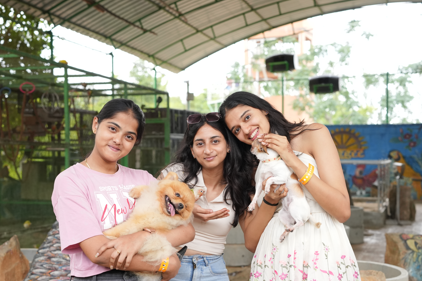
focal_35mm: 63
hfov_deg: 31.9
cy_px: 171
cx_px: 188
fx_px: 738
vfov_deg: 21.5
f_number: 4
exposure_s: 1/500
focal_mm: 50
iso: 2000
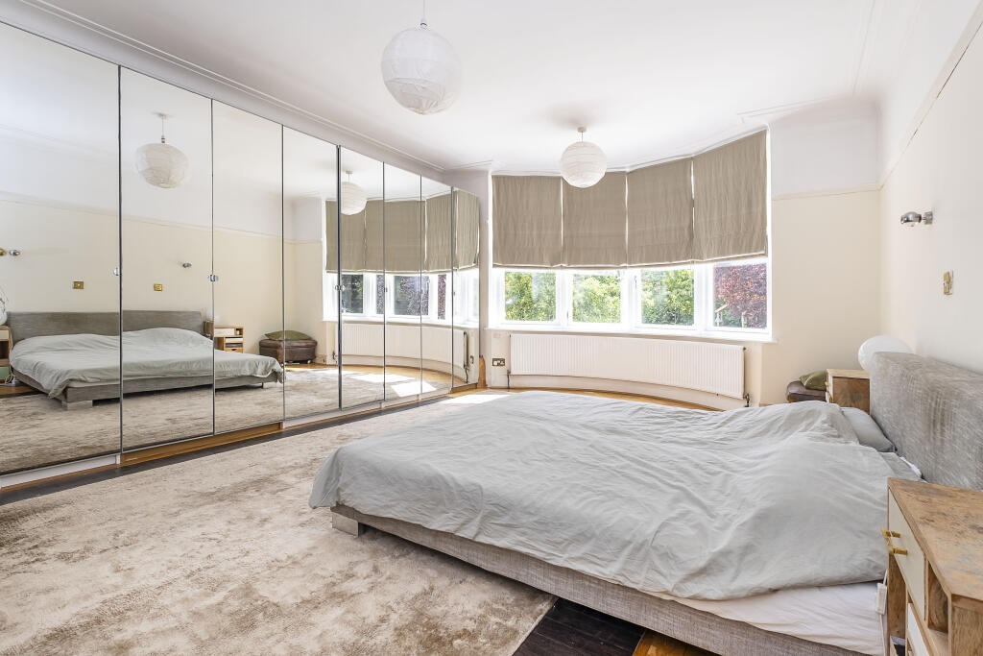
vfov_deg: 77.3
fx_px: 410
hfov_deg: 100.4
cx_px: 492
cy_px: 328
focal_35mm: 15
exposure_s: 1/70
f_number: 7.1
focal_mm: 10
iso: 400
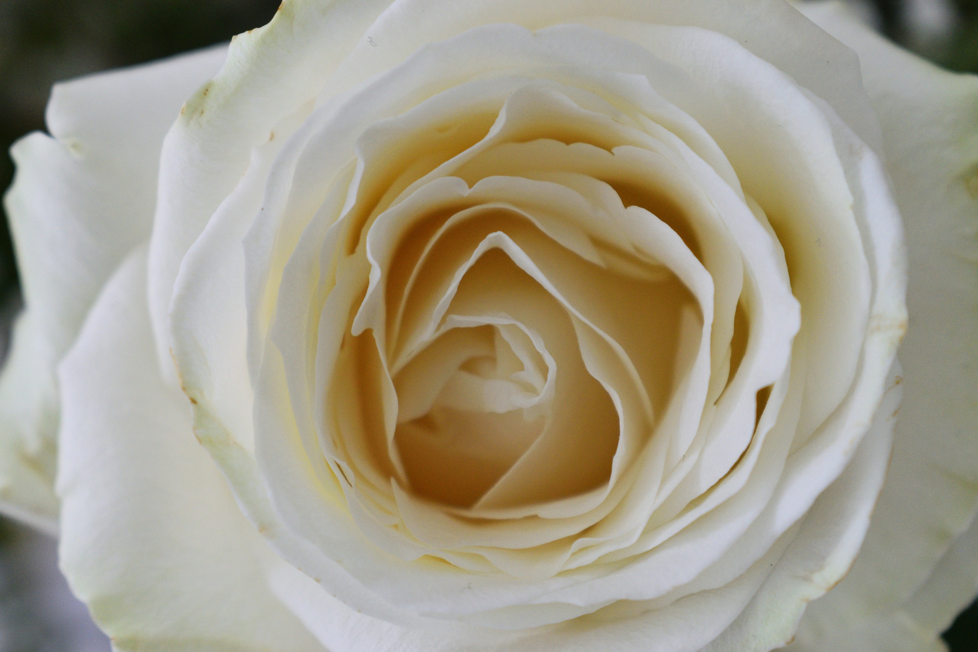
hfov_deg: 24.6
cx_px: 489
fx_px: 2241
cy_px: 326
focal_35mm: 82
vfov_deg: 16.6
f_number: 5.6
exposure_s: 1/125
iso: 800
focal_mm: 55
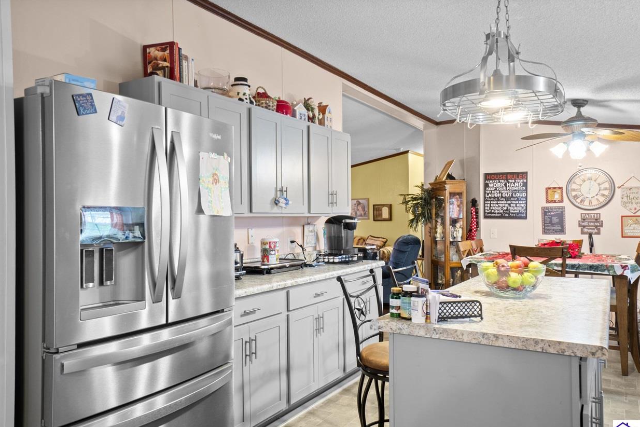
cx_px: 323
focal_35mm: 28
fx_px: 498
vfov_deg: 46.4
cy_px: 220
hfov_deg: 65.5
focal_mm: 18
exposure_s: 1.3
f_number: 8
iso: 400
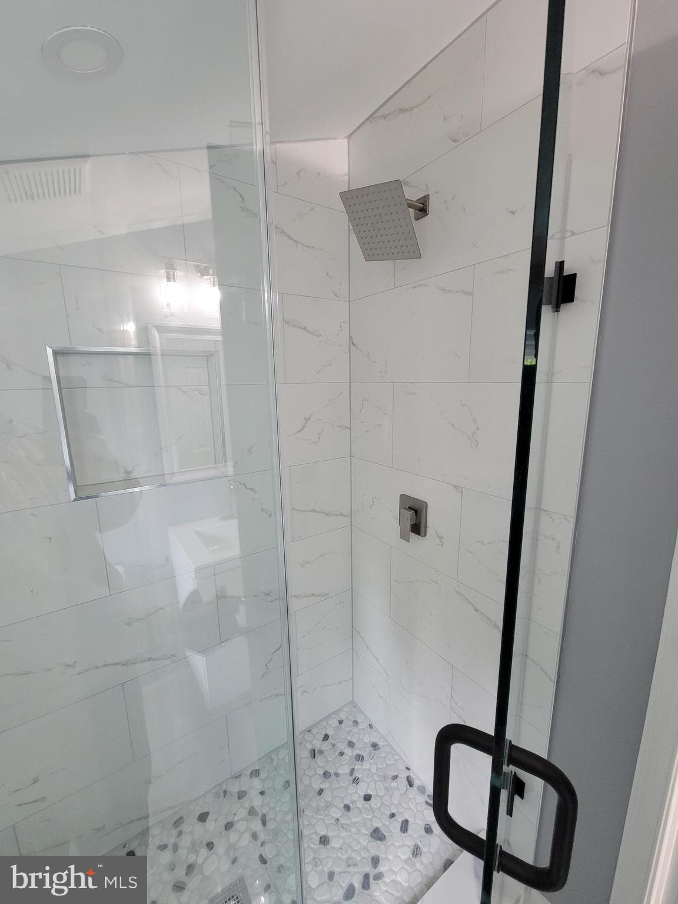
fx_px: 339
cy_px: 452
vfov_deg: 106.2
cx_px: 339
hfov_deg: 89.9
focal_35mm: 13
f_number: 2.2
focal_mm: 2.2
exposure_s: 1/60
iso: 400
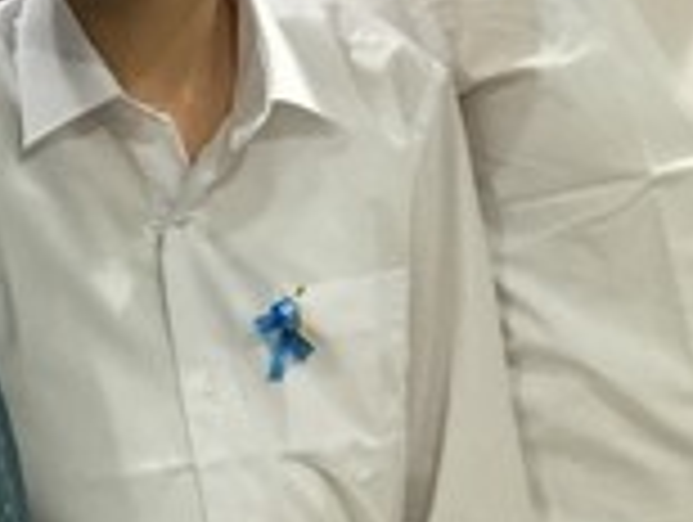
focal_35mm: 126
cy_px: 45
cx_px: 135
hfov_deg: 15.5
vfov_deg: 11.7
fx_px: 2526
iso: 160
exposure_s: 1/17
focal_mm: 4.15
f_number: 2.2
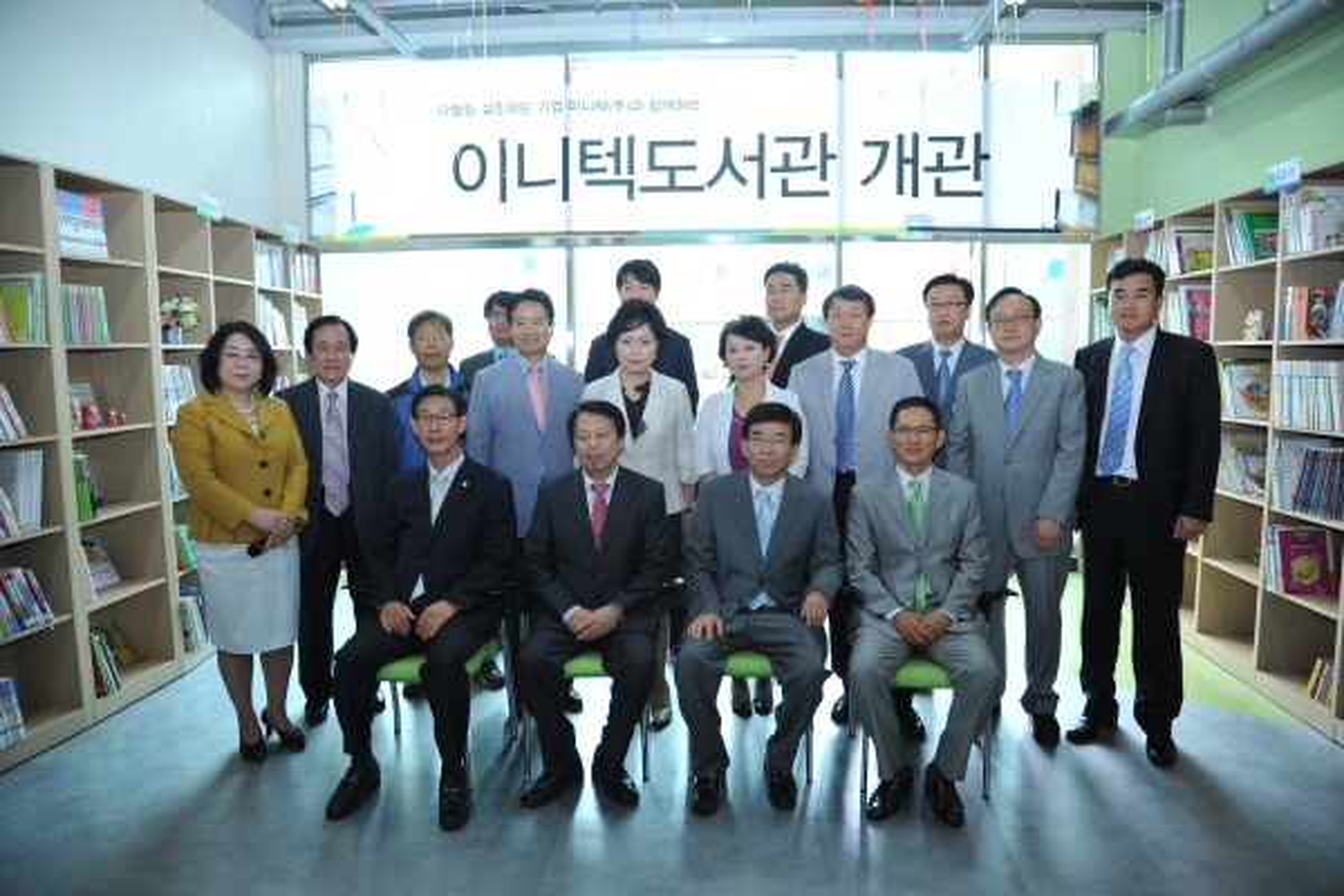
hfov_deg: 73.7
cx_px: 672
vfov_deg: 53.1
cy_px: 448
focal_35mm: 24
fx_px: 896
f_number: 4
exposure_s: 1/125
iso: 640
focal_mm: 24
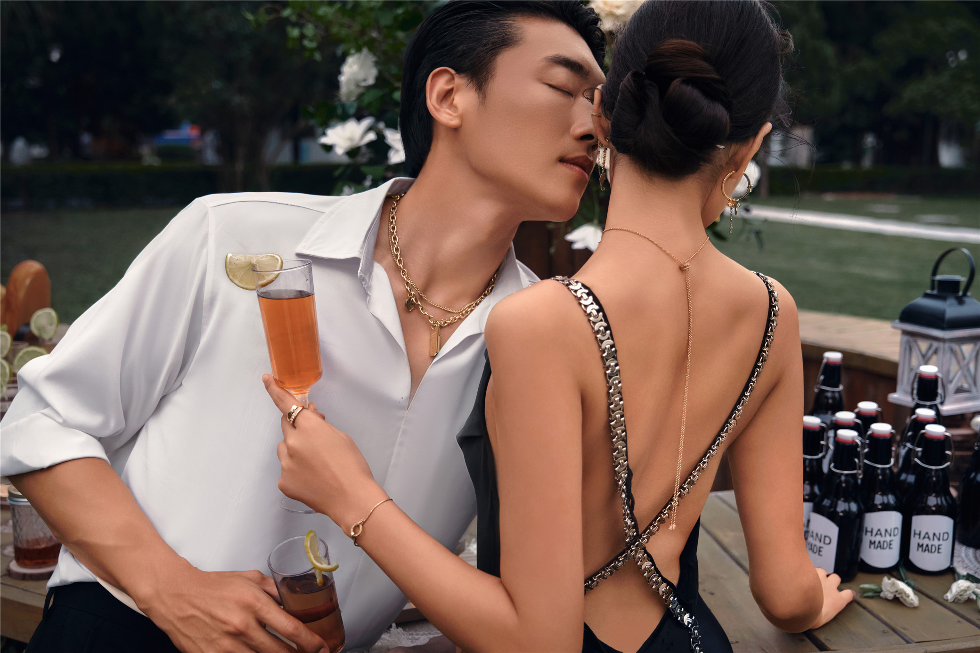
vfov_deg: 32.6
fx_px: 1116
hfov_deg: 47.4
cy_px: 326
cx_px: 490
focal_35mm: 41
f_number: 2.8
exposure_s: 1/160
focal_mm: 27.4
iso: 1000
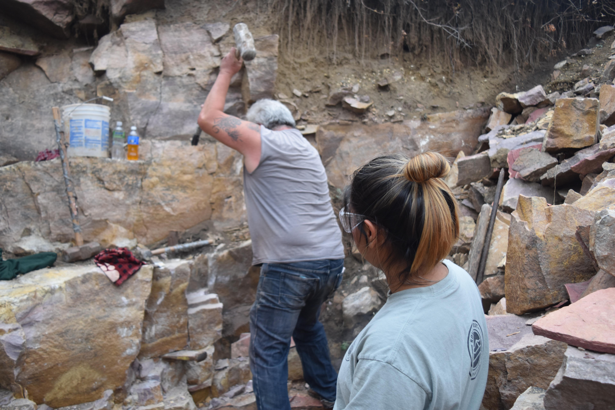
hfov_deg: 57.2
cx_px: 308
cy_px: 205
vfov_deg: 40.0
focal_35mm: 33
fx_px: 564
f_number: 4.5
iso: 400
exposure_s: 1/80
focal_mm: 22
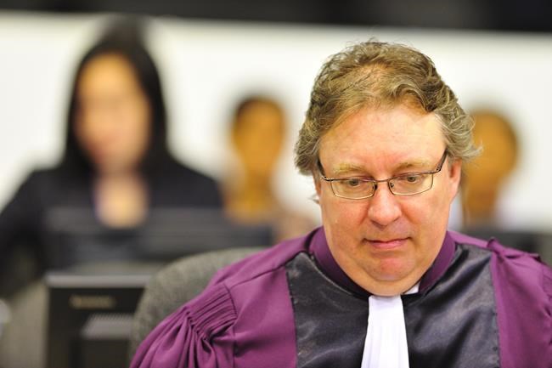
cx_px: 276
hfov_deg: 6.9
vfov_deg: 4.6
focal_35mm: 300
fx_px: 4599
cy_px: 184
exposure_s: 1/100
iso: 1600
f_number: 2.8
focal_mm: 300
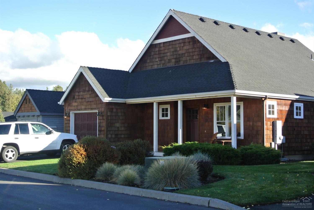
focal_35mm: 54
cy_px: 105
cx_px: 157
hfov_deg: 36.8
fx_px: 471
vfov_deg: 25.1
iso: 100
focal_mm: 20.3
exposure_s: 1/200
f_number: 5
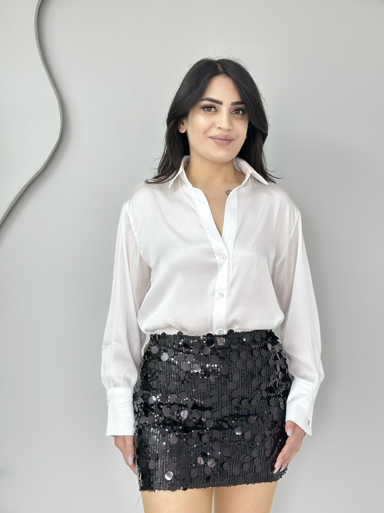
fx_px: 799
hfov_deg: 27.0
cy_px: 251
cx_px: 216
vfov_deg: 35.5
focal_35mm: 54
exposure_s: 1/100
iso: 100
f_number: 1.78
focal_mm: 6.86
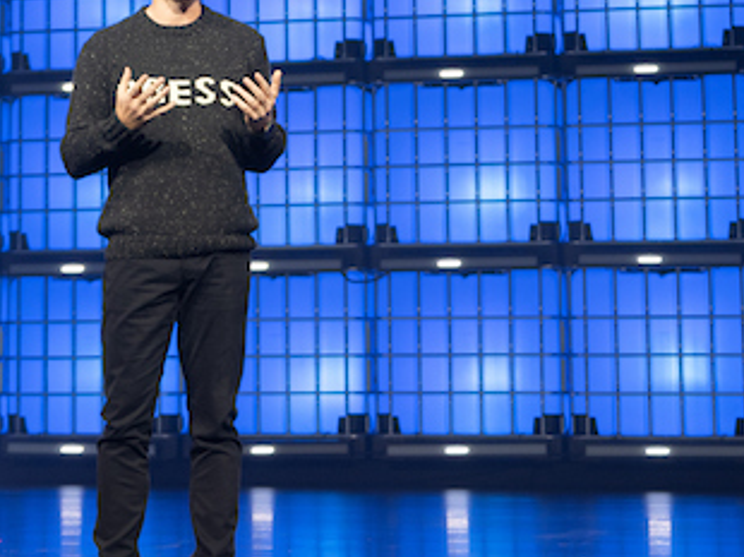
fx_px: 2878
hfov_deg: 14.6
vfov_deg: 10.8
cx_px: 144
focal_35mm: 134
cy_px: -120
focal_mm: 36
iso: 220
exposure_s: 1/125
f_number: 2.8
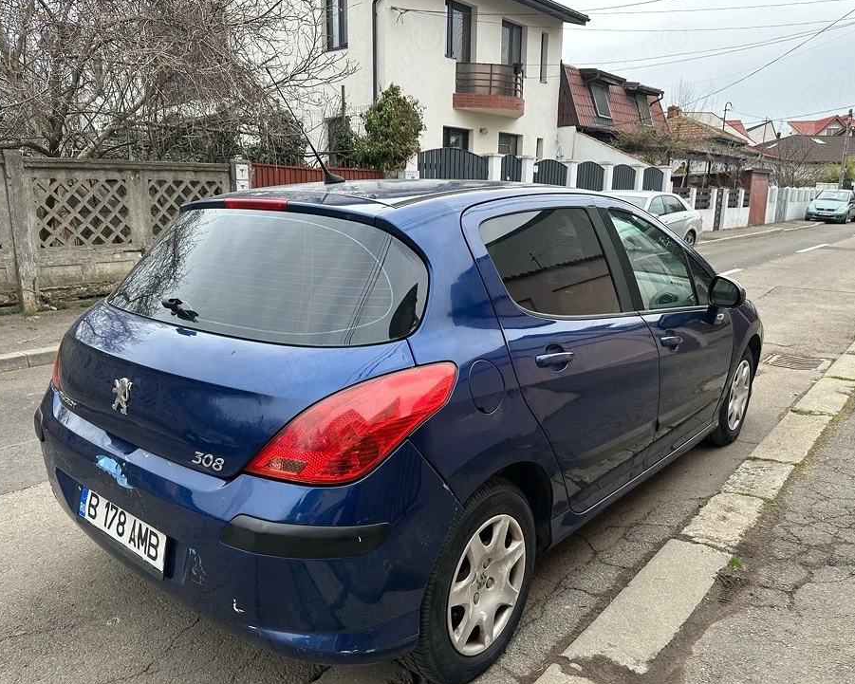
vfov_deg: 54.9
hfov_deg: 66.0
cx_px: 402
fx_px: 658
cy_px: 352
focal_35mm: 26
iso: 80
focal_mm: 6.86
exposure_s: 1/201
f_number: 1.78
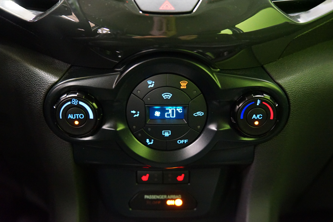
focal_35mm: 36
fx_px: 333
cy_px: 111
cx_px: 166
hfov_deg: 53.1
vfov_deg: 36.9
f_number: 2.8
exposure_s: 1/10
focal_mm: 36
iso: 6400
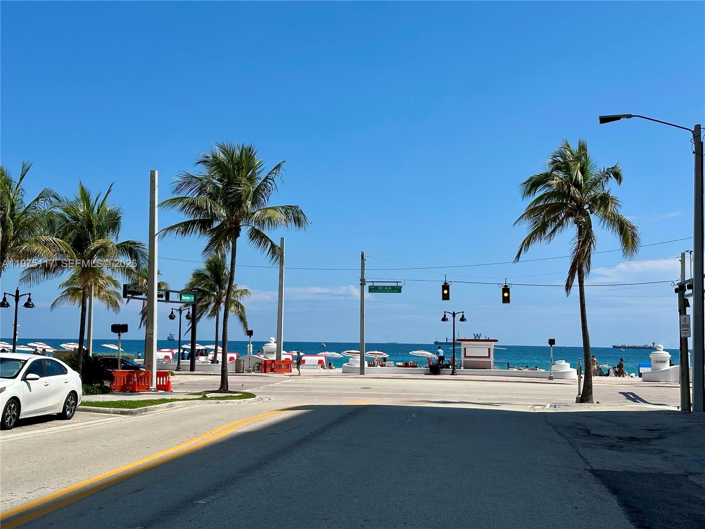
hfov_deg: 39.7
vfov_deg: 30.3
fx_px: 978
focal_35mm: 48
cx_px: 352
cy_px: 264
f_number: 1.78
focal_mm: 6.86
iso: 64
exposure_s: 1/7092
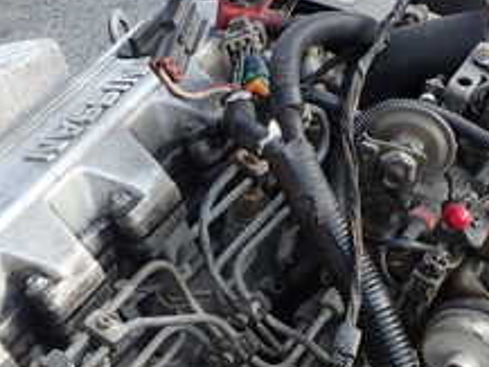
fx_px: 975
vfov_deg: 20.2
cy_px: 419
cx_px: 128
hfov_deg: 27.8
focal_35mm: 69
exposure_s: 1/80
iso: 100
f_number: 2.8
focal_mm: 4.5
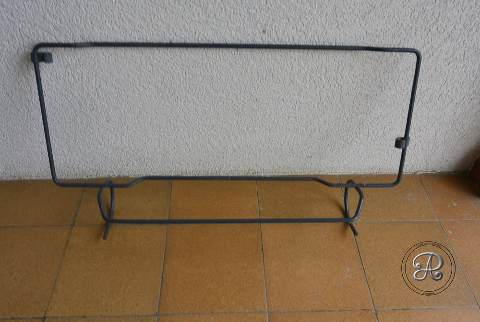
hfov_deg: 63.6
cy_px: 161
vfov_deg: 45.1
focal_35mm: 29
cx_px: 240
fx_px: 387
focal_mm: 11
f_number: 8
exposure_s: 1/20
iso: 400
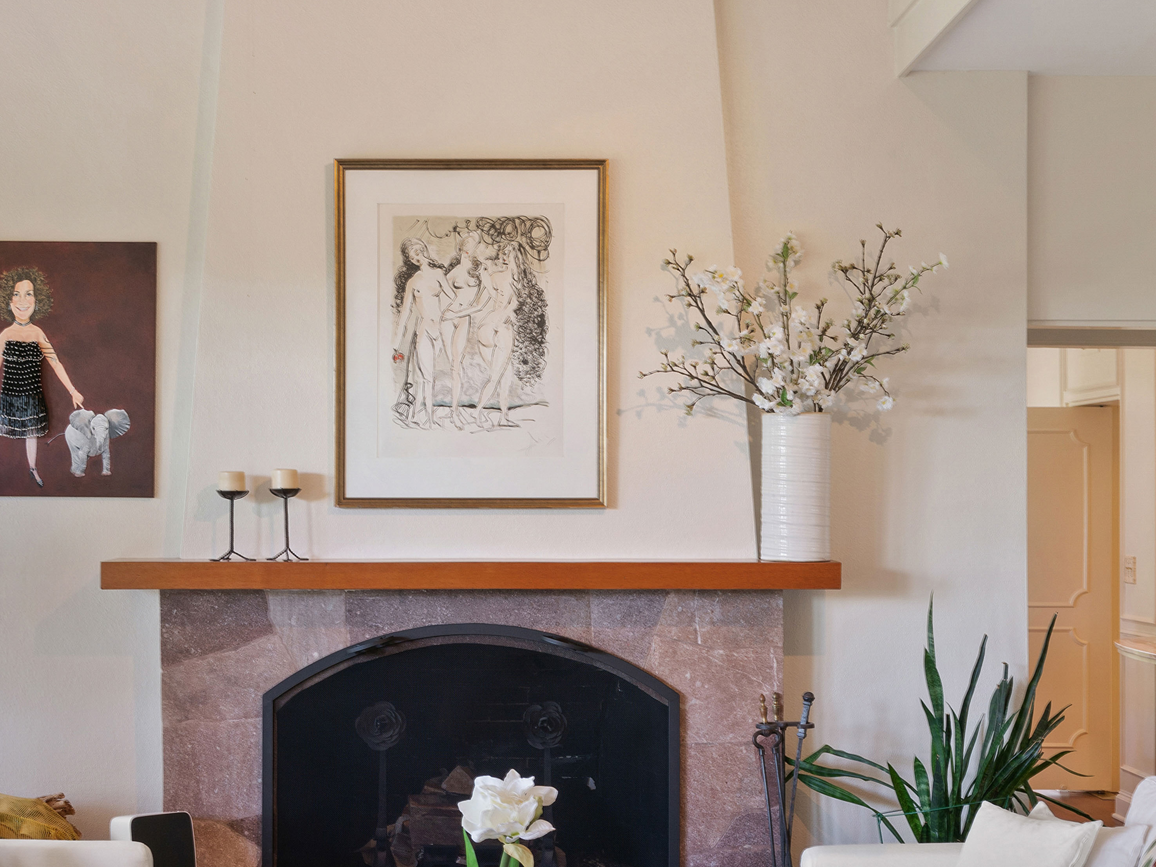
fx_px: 1903
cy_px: 557
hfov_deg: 33.7
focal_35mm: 57
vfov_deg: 25.6
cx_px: 492
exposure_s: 1/1.67
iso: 200
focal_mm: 22
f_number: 9
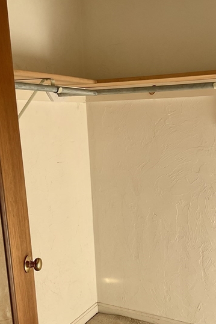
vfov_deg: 44.9
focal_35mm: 43
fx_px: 387
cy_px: 212
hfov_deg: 31.0
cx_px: 136
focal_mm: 3
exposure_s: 1/130
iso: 16
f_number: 1.8
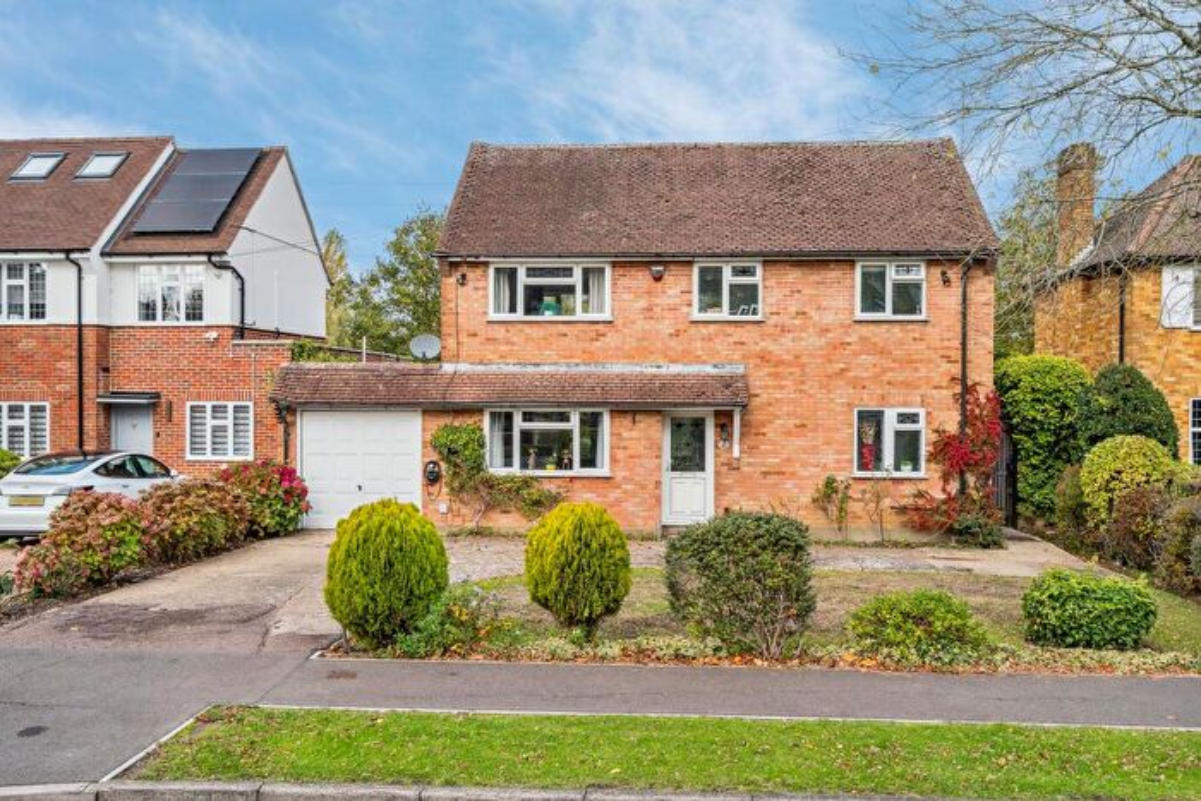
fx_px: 1034
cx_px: 600
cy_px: 400
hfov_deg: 60.3
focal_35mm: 31
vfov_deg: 42.3
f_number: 5.6
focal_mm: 31
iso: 320
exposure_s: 1/320
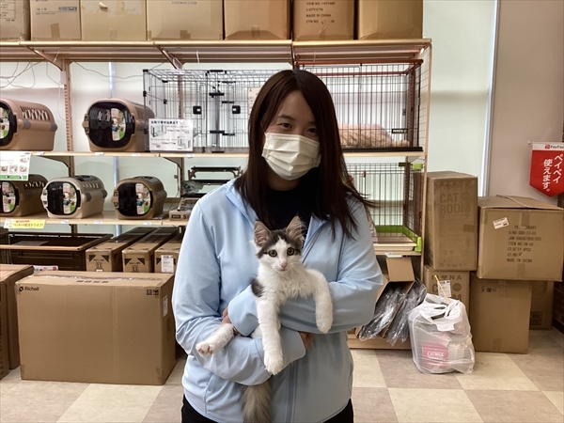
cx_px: 282
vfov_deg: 45.4
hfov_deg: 58.4
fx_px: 505
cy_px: 212
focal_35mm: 31
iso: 80
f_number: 2.4
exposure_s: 1/50
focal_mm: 3.3
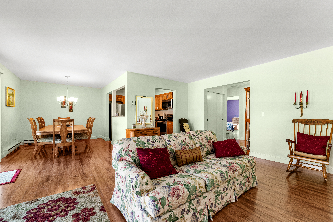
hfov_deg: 104.2
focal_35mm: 14
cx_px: 166
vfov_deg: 81.2
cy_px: 111
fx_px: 130
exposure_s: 1/3
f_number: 9
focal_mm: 14
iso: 320
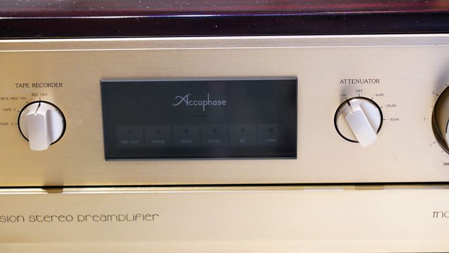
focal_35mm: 87
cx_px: 222
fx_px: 1036
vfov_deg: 13.9
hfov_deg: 24.5
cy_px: 141
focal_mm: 55
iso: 3200
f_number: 2.8
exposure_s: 1/100
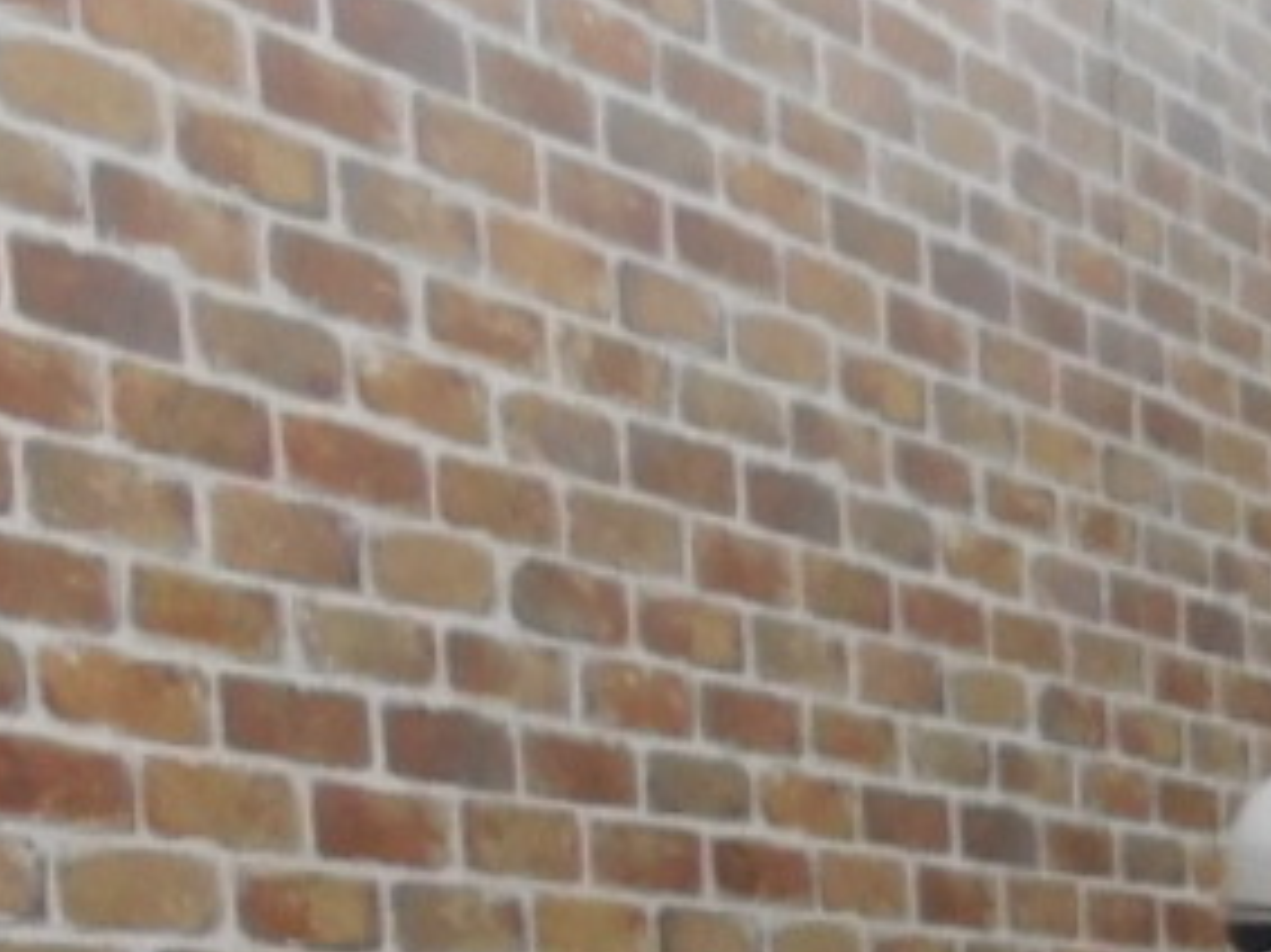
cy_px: 1877
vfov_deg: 10.5
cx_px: 2802
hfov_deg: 12.6
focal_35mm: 130
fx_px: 4771
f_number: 3
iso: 160
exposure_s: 1/30
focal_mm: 4
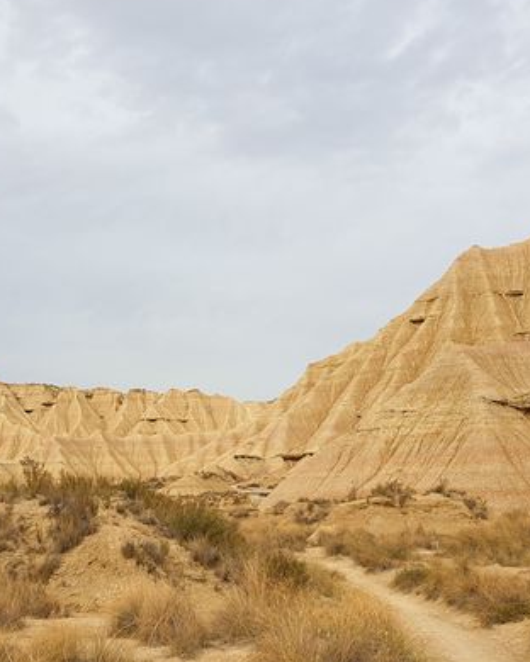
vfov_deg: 35.5
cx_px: 170
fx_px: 1020
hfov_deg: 28.9
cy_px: 457
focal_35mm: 52
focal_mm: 4.3
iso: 50
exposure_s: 1/1453
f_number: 2.4
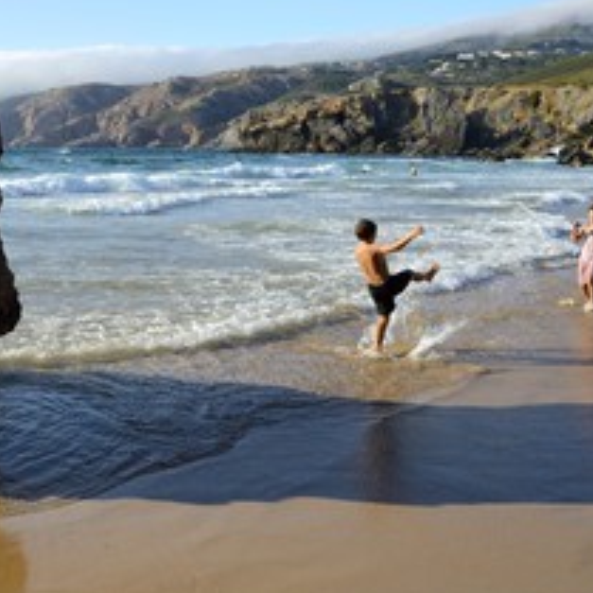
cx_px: 88
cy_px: 213
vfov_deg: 40.6
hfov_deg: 38.8
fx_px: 795
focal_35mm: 41
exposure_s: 1/400
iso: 200
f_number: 9
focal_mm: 24
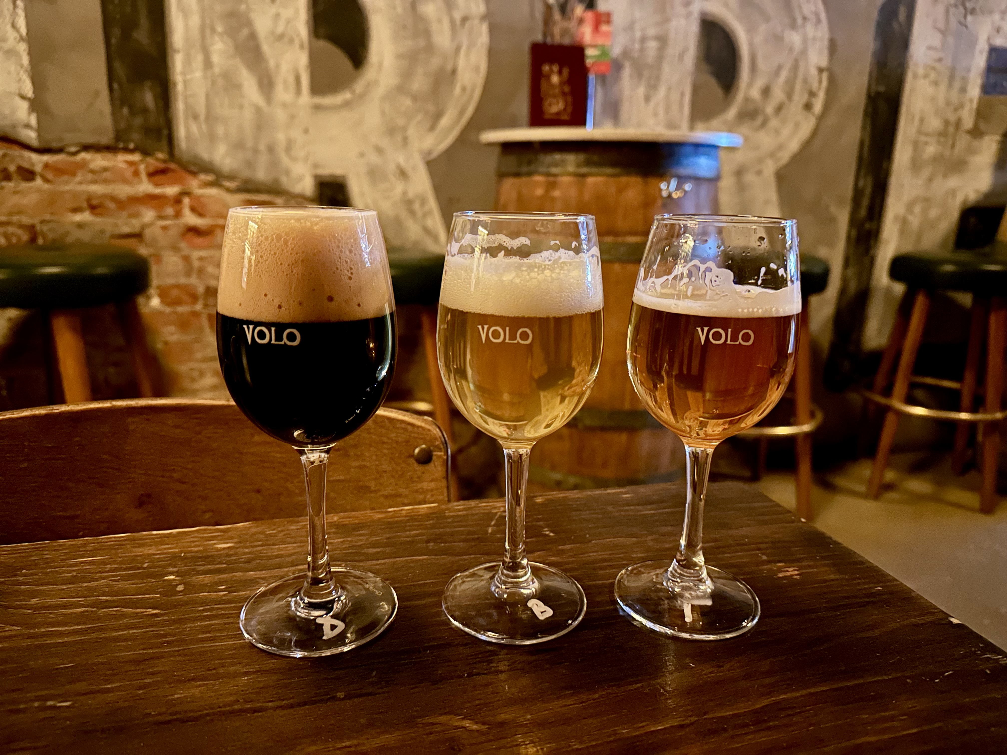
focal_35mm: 24
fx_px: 698
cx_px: 504
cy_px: 378
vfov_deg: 56.8
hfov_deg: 71.6
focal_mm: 6.86
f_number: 1.78
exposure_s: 1/9
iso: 2500
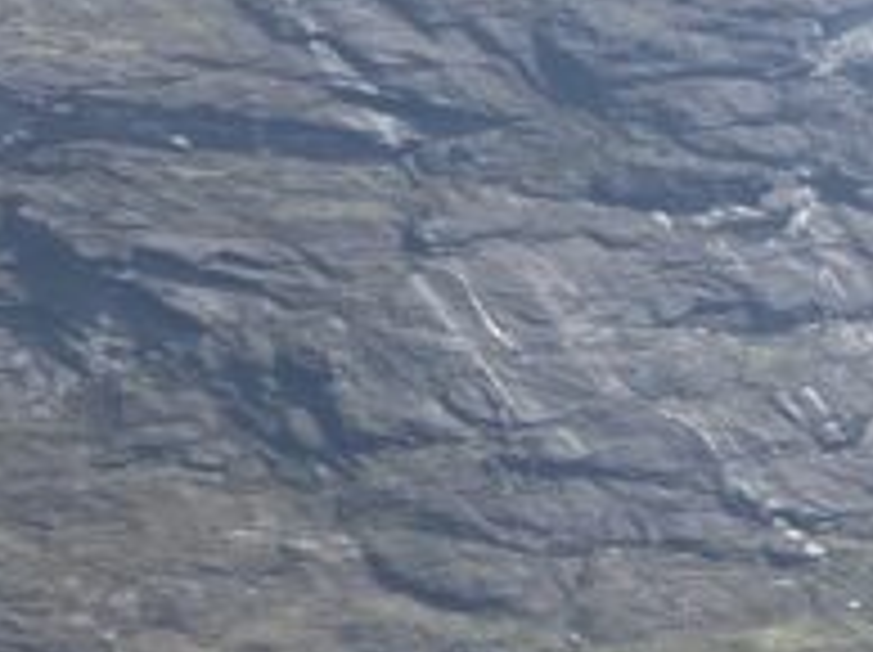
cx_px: 2214
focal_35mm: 148
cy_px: 490
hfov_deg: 10.9
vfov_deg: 10.0
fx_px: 3728
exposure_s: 1/2000
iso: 32
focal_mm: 3.99
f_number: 1.8
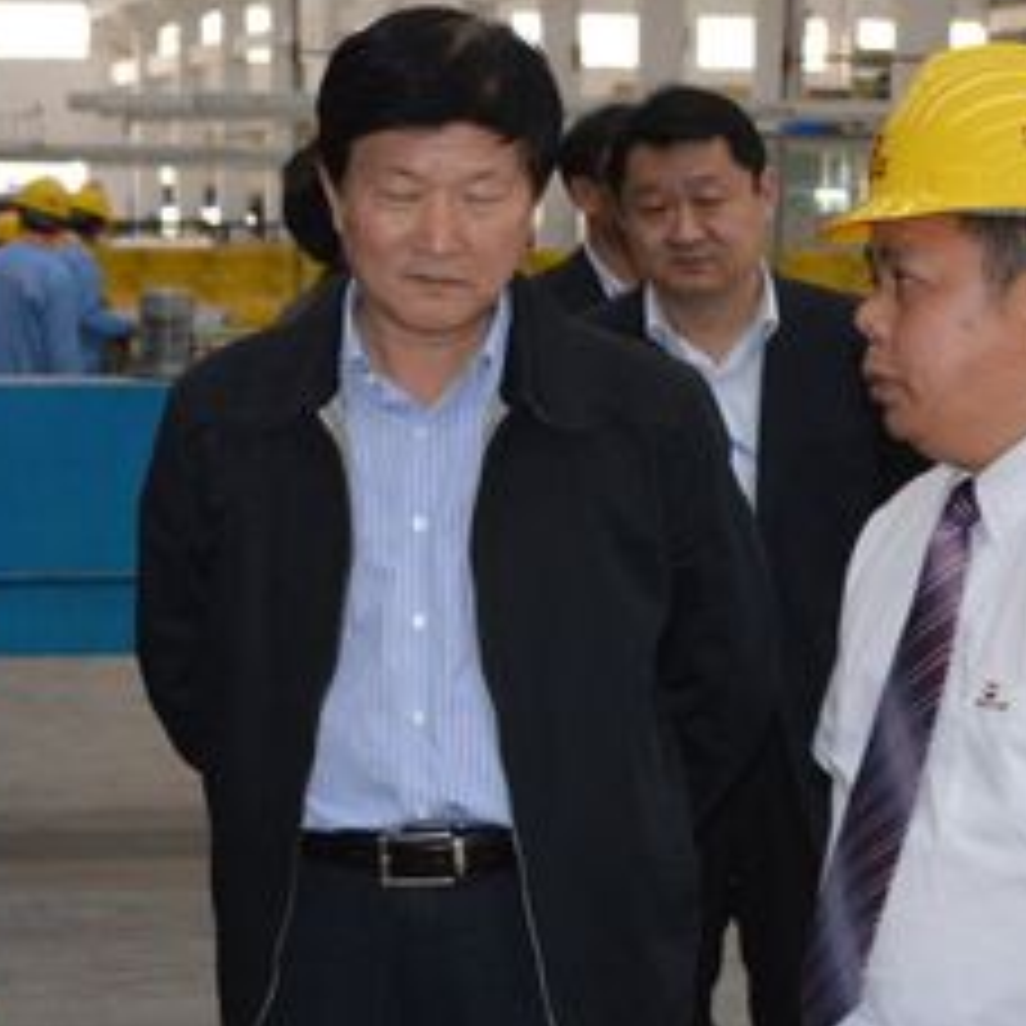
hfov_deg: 14.8
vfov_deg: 14.9
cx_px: 279
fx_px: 3927
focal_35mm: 117
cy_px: 454
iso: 2000
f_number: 5
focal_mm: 35
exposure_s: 1/60
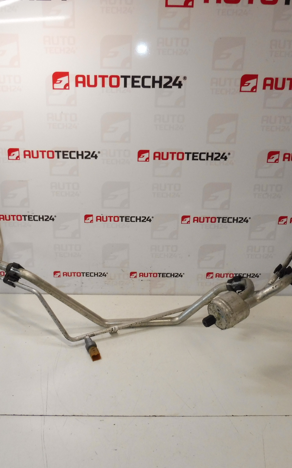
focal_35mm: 34
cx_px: 133
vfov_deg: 56.7
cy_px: 234
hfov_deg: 37.3
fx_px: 433
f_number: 4
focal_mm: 4.3
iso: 200
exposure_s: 1/100
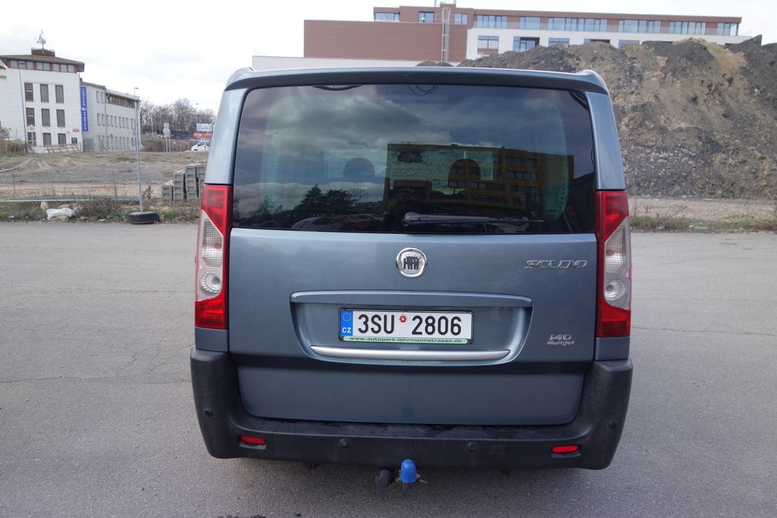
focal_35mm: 28
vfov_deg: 46.4
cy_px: 259
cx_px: 388
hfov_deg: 65.5
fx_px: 604
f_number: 2.8
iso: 125
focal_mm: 10.4
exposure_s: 1/640
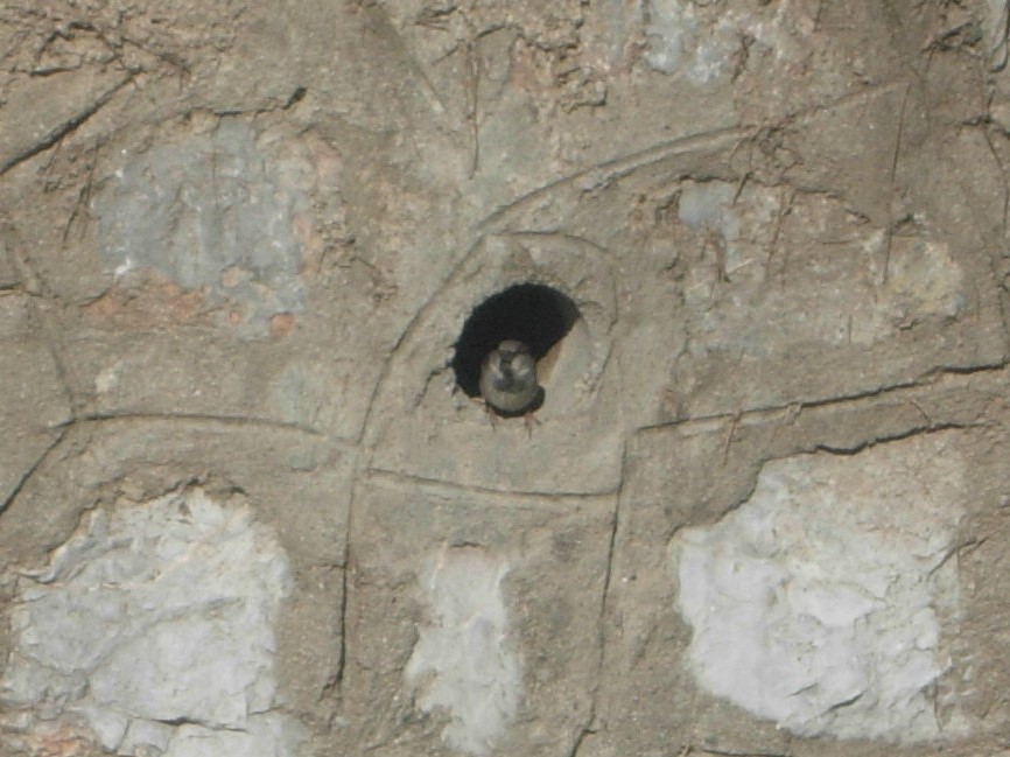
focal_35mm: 126
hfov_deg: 15.6
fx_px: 3675
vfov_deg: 11.8
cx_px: 505
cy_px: 378
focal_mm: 26.3
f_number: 5.3
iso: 50
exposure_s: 1/724
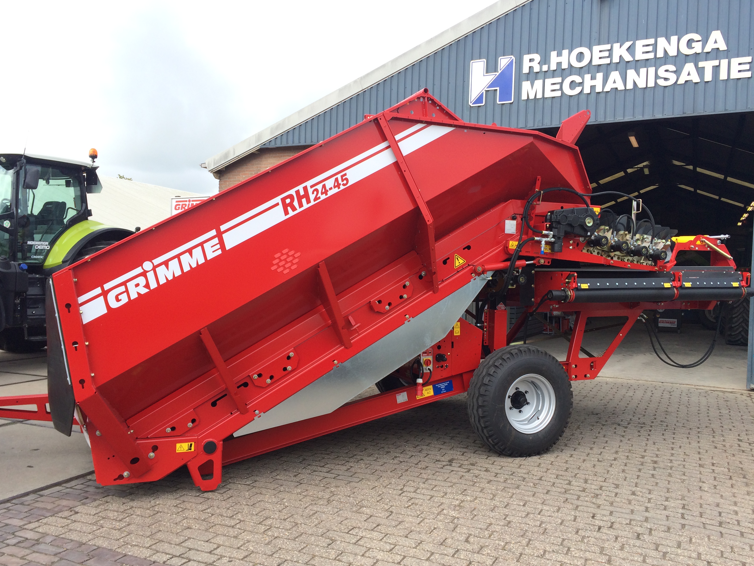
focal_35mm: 30
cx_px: 379
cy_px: 291
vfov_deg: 46.8
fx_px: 653
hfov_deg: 60.0
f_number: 2.2
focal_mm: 4.15
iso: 32
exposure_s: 1/662
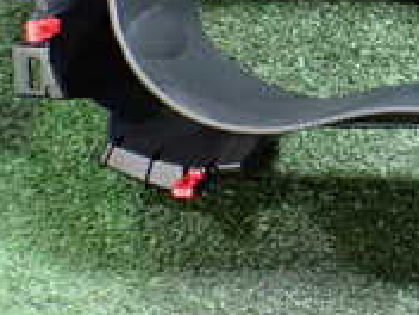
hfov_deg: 18.2
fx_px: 1235
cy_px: 43
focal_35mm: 102
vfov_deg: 14.4
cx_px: 517
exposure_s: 1/30
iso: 1000
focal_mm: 5.4
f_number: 2.3
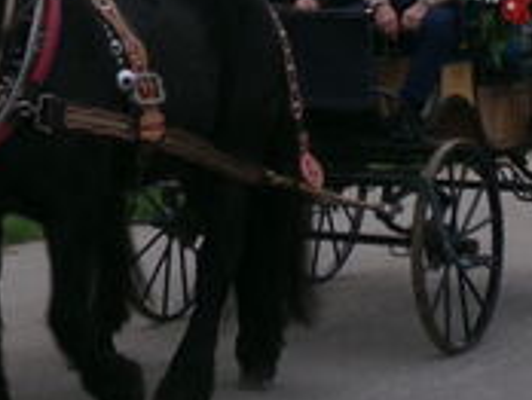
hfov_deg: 14.2
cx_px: 130
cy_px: -160
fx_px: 2124
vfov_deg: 10.5
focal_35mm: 138
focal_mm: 6.6
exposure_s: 1/110
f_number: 4
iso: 100
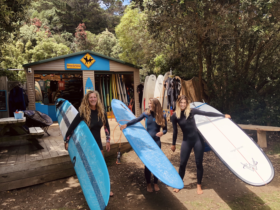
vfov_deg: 49.7
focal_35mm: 28
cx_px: 140
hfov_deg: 63.4
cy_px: 105
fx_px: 226
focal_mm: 3.99
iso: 20
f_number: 1.8
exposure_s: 1/827
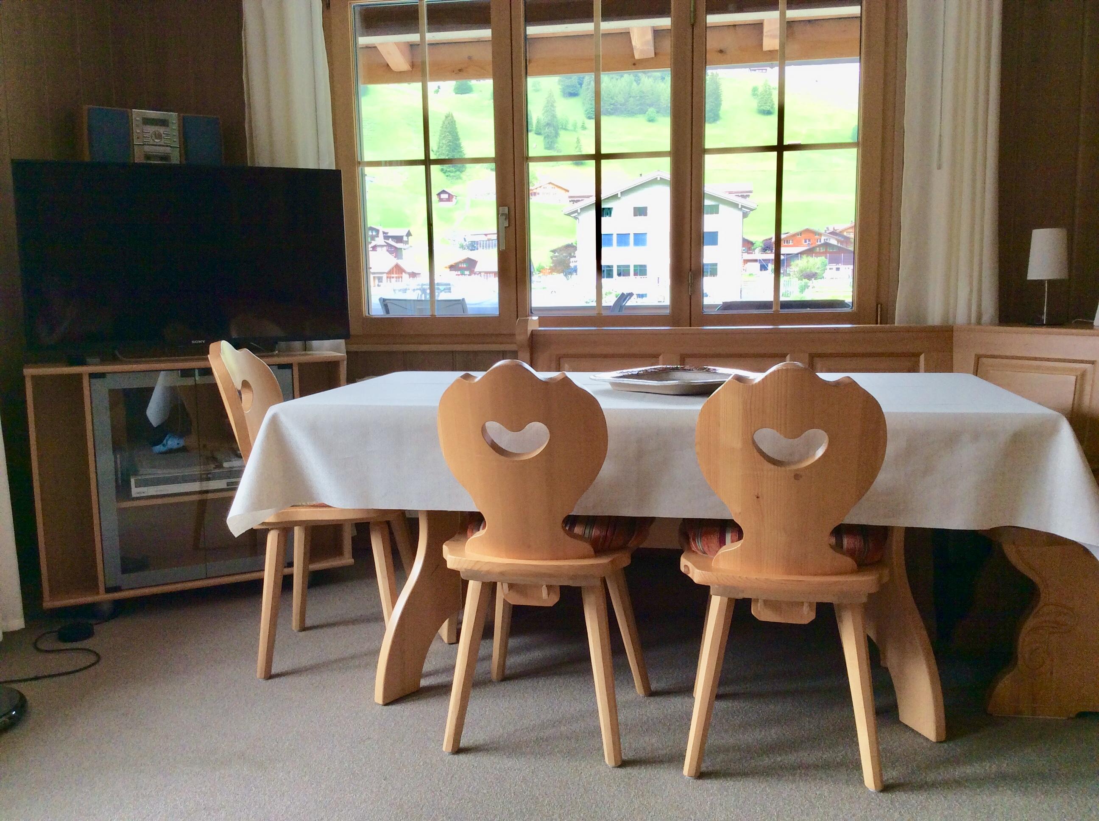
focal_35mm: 32
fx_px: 1014
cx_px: 550
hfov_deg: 56.9
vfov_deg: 44.1
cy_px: 410
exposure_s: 1/100
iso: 40
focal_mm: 3.3
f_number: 2.4
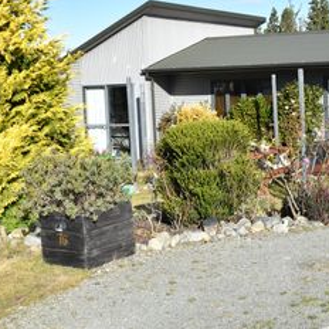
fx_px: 667
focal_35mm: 62
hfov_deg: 26.5
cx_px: 318
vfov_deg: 27.5
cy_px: 108
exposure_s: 1/320
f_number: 9
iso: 200
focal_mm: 24
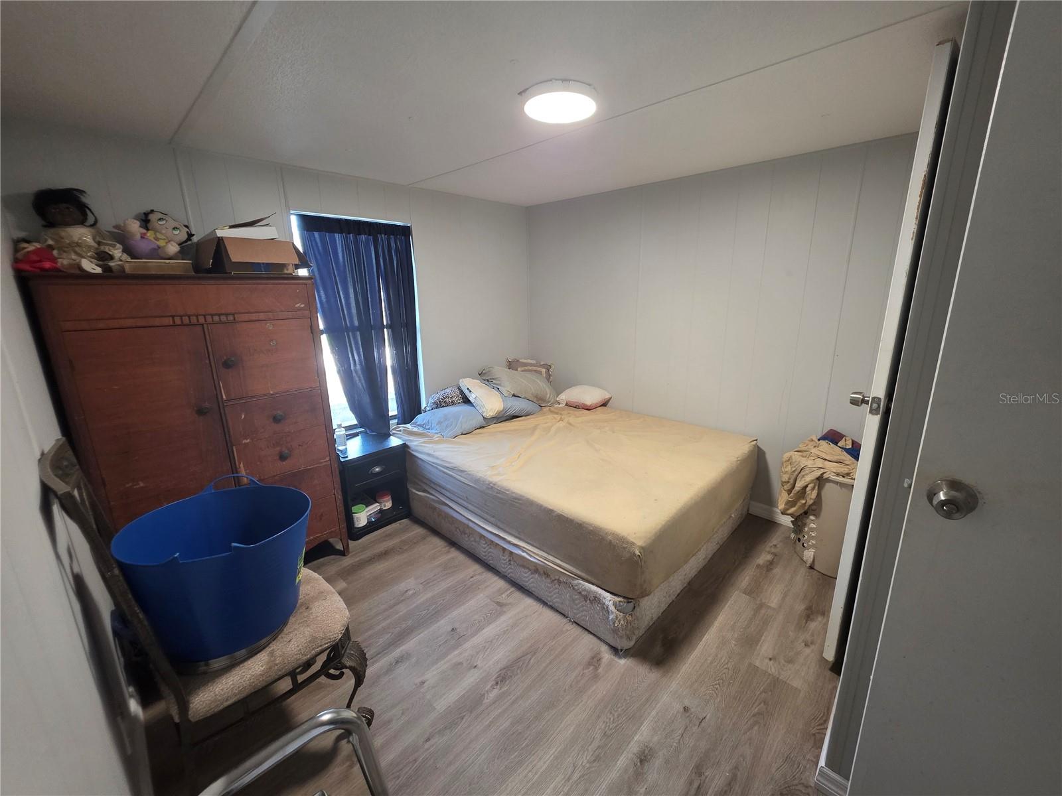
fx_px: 399
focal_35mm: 13
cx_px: 531
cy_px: 398
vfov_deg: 89.9
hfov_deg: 106.2
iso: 250
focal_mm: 2.2
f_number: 1.9
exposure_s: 1/60
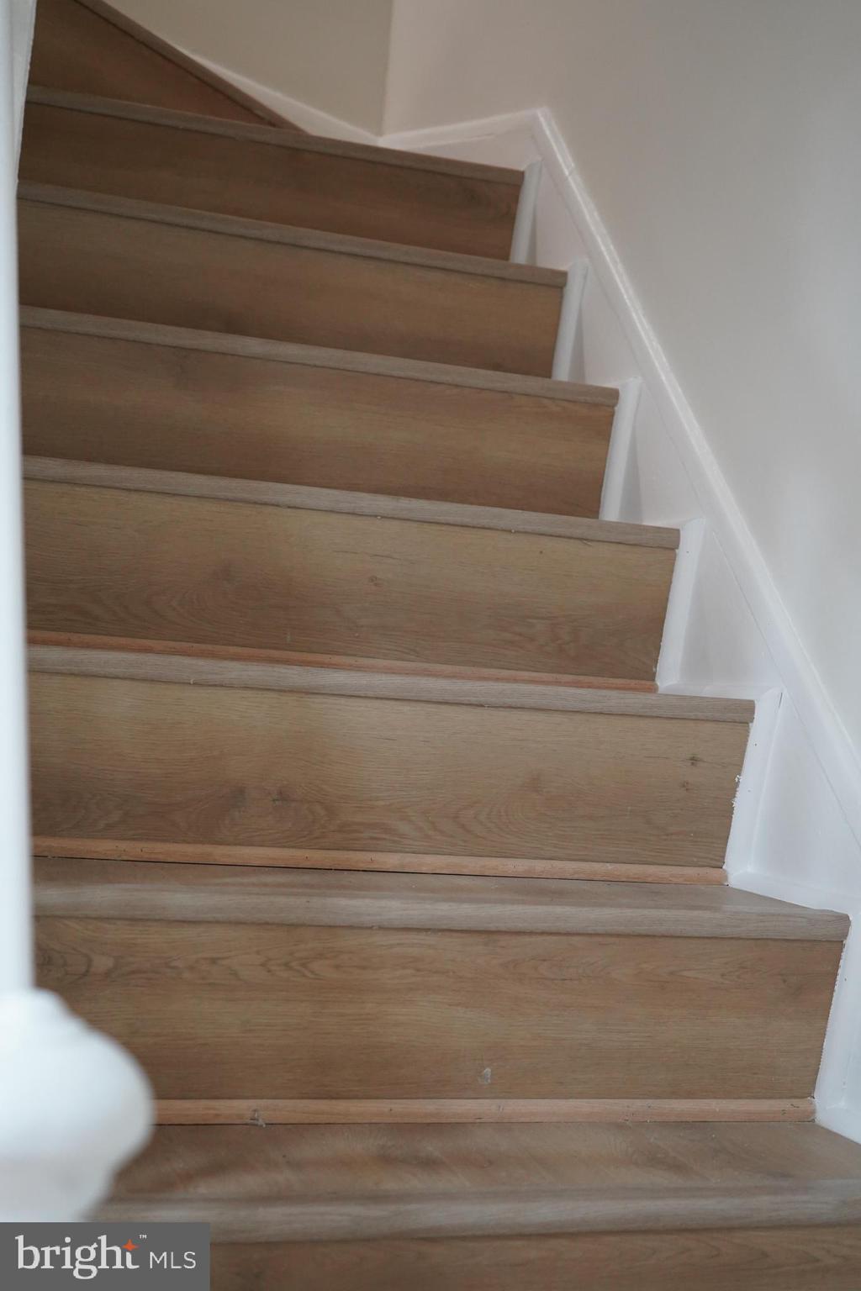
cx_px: 430
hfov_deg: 28.6
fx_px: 1686
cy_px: 646
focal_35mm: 47
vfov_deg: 41.9
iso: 4000
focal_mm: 47
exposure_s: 1/160
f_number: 4.5
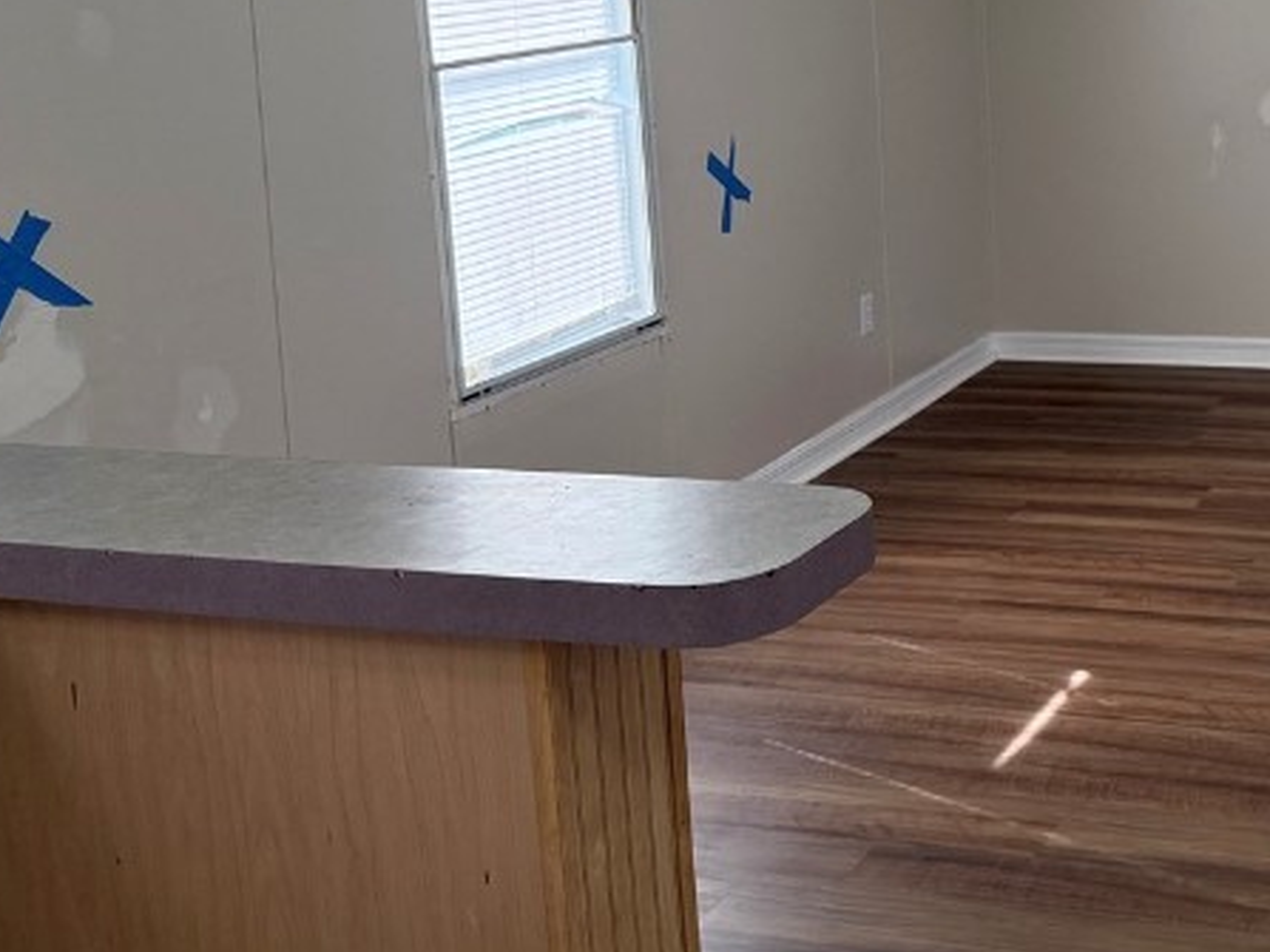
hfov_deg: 33.2
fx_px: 2017
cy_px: 142
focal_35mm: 55
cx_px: 1139
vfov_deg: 25.9
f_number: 1.78
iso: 200
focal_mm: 6.76
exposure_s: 1/222
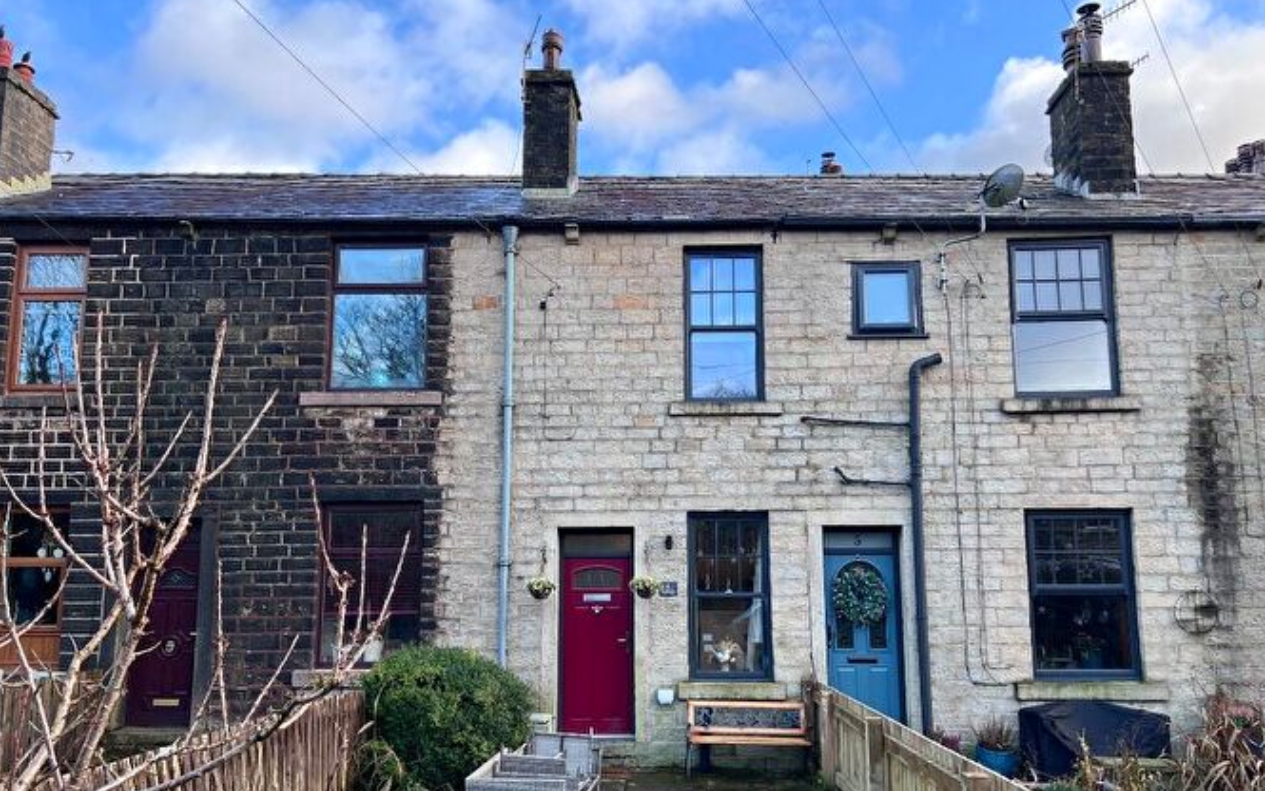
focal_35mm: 29
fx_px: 1000
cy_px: 450
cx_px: 652
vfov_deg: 43.1
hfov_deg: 64.6
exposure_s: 1/421
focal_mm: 5.7
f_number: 1.5
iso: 50
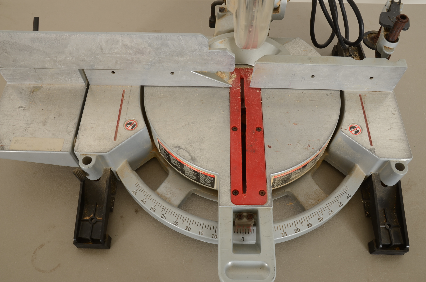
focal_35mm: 32
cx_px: 213
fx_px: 372
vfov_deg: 41.5
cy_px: 141
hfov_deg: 59.6
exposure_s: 1/125
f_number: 13
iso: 125
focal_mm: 21
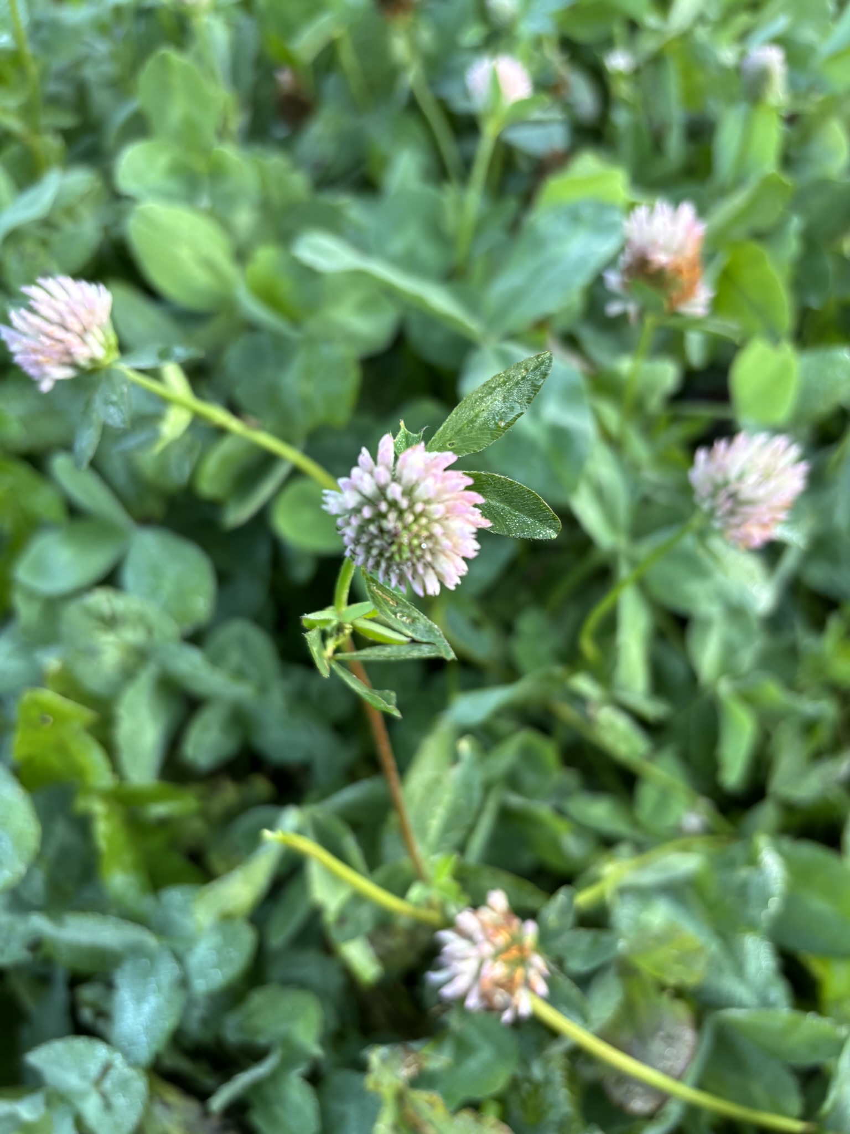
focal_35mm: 26
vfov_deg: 67.3
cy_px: 567
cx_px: 425
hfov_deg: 53.1
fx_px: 851
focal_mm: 5.96
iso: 125
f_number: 1.6
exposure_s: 1/119
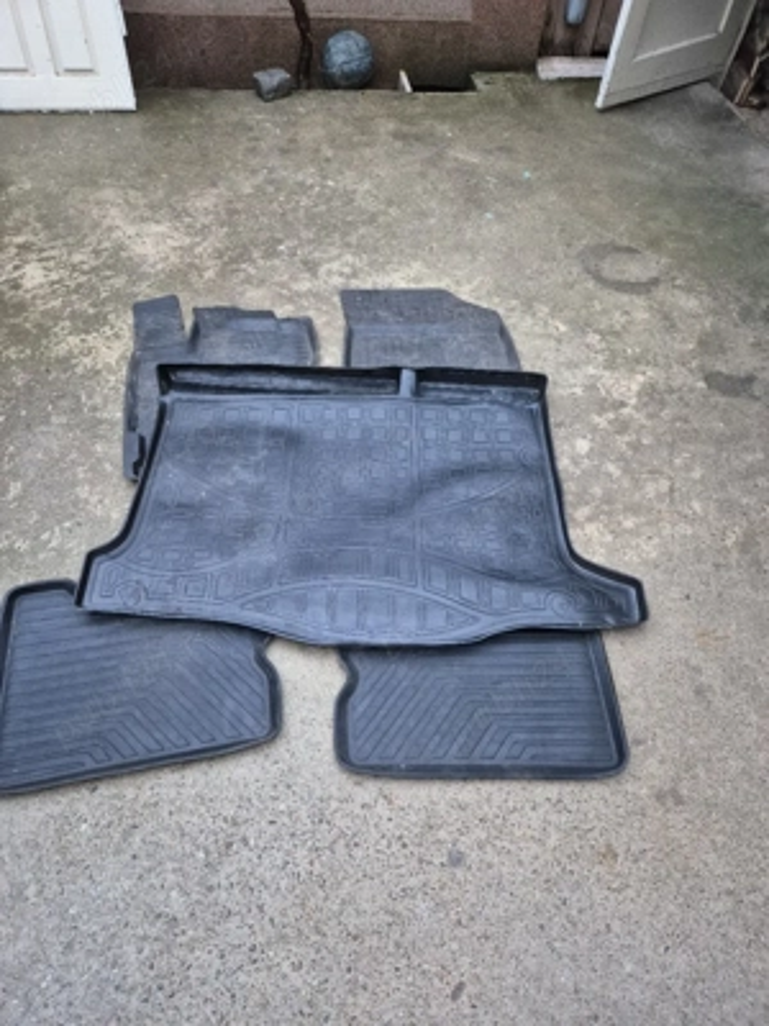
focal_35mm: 23
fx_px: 681
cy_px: 513
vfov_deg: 73.9
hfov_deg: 58.9
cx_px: 384
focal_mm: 5.4
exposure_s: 1/100
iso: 800
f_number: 1.8
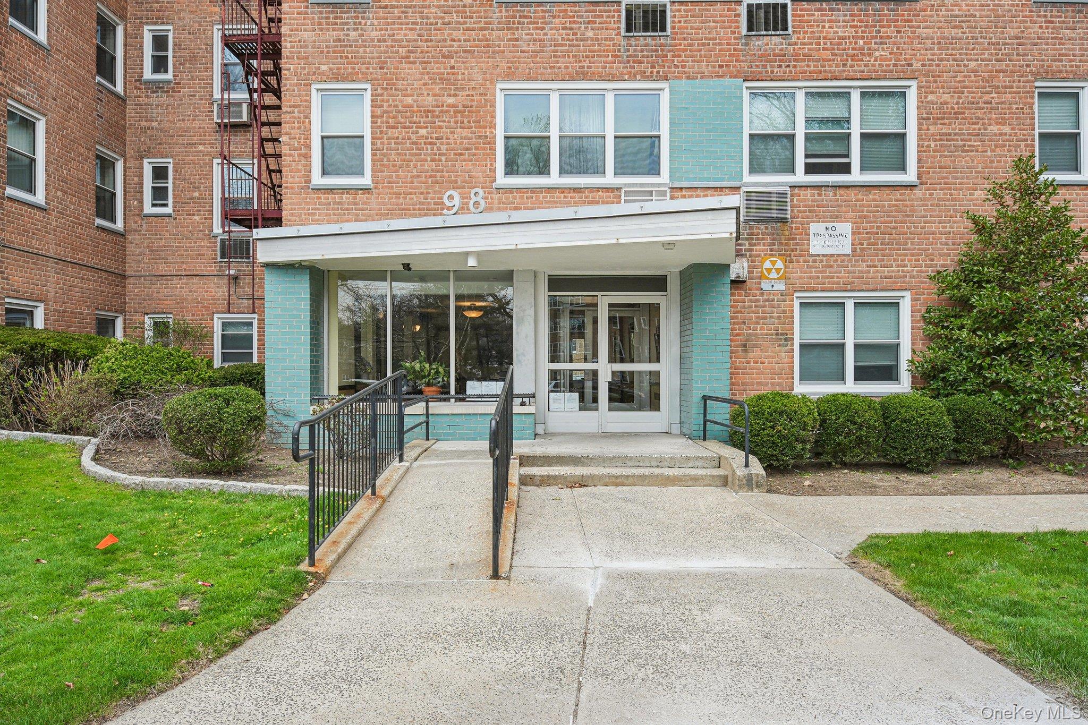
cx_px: 544
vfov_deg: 59.5
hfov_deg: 81.2
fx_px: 635
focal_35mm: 21
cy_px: 362
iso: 100
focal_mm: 14
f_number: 9
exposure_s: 1/30
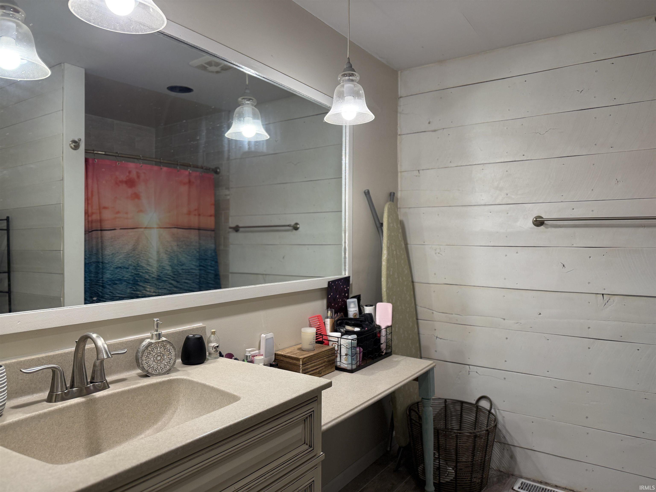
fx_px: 455
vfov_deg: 56.8
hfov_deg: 71.6
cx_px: 328
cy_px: 246
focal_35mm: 24
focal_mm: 6.76
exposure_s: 1/120
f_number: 1.78
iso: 125
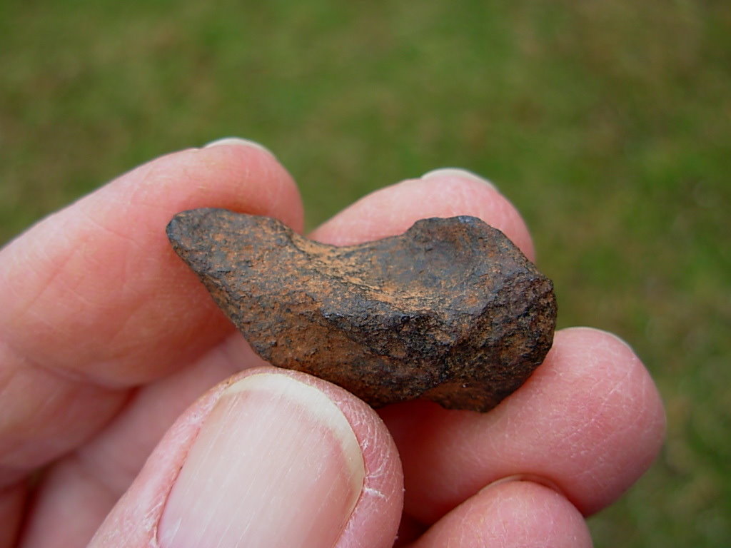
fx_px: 802
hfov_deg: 49.0
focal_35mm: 38
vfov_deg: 37.7
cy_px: 274
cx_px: 366
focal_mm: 6.3
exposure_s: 1/215
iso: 50
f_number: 2.9
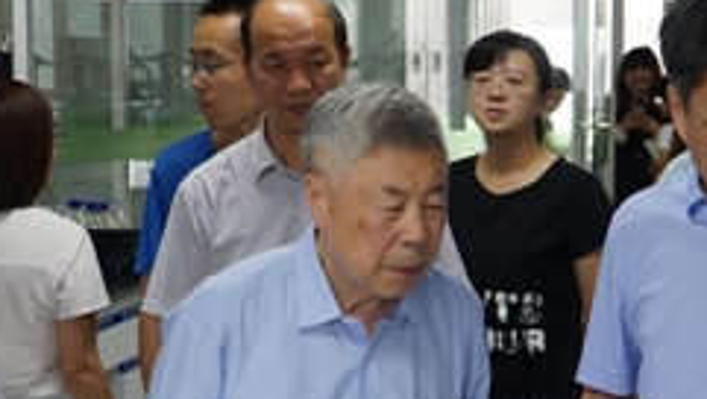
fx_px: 2251
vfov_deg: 10.0
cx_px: 437
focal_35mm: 120
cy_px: 406
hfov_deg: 17.8
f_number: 4.5
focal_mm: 45
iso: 640
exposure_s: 1/60
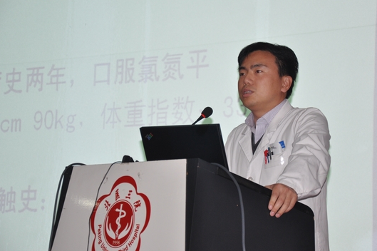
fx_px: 1245
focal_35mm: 119
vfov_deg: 11.5
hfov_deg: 17.2
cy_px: 112
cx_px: 207
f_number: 5.3
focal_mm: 70
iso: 640
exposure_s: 1/60
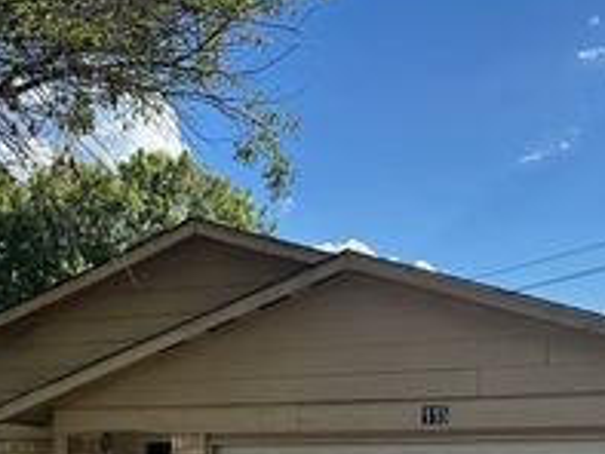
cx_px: 212
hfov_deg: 31.5
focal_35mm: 61
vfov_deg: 22.2
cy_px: 541
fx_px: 1067
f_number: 1.78
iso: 80
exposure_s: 1/2959
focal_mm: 6.76
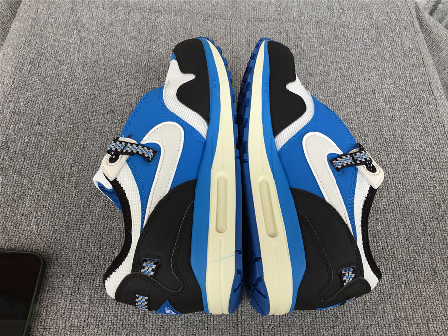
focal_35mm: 31
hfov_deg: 58.4
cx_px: 224
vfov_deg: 45.4
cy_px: 168
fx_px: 401
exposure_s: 1/289
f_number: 2.4
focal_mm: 3.3
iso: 25
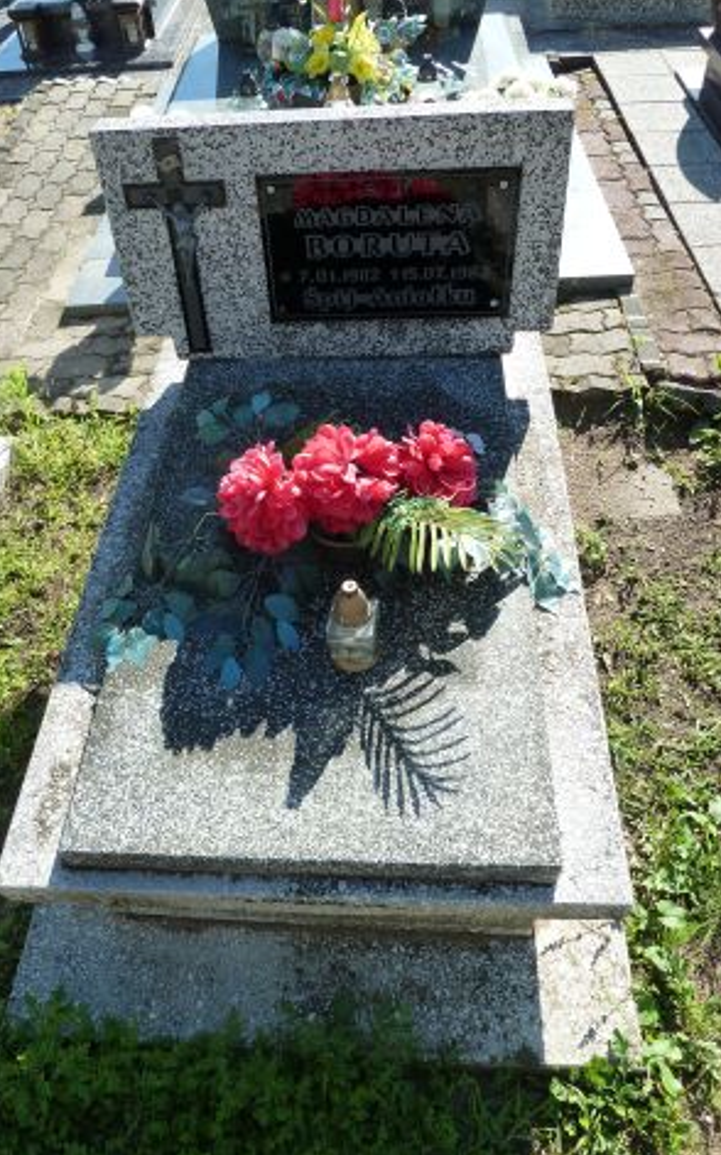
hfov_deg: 45.8
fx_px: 850
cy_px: 571
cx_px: 304
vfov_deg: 68.4
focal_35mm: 27
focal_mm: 4.1
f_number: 4
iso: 125
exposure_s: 1/200
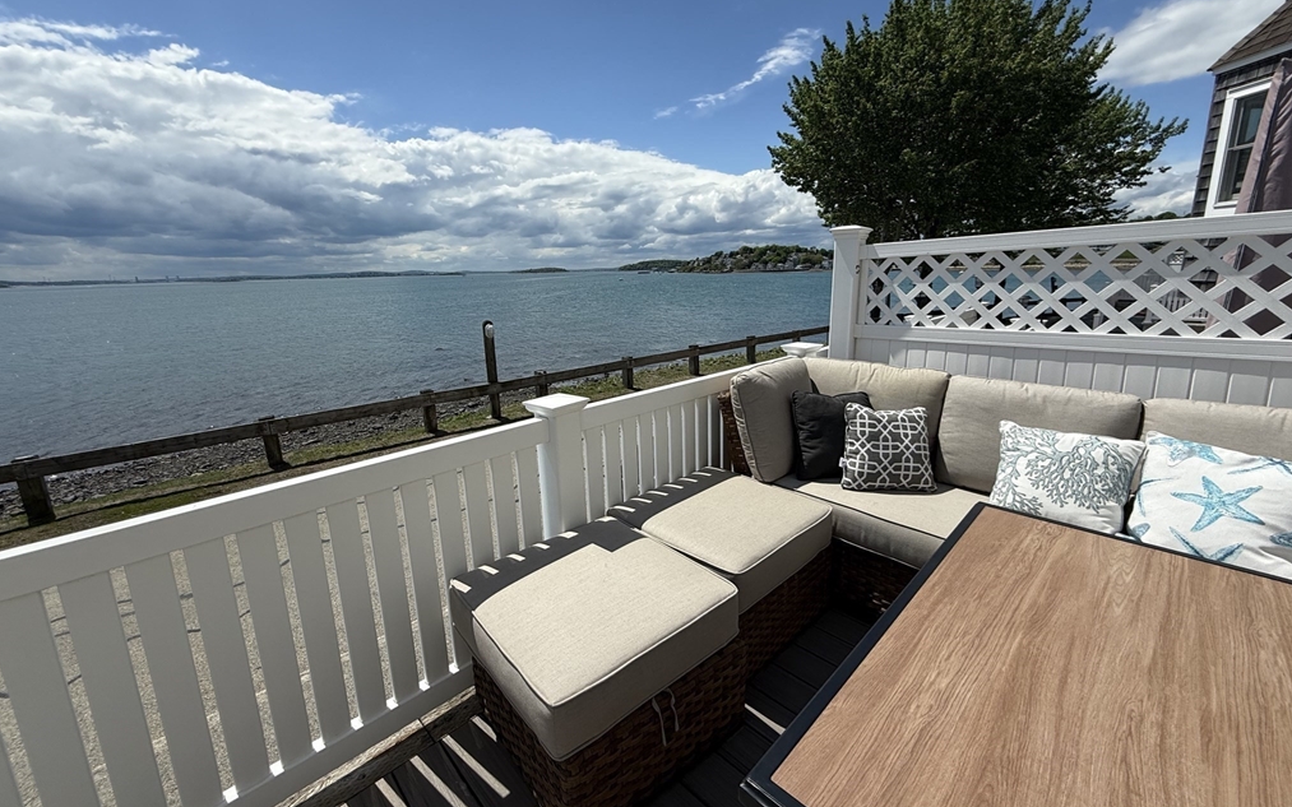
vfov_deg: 74.7
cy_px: 374
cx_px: 643
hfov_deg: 101.5
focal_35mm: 15
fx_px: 528
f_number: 2.2
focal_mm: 2.22
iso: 50
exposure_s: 1/4425
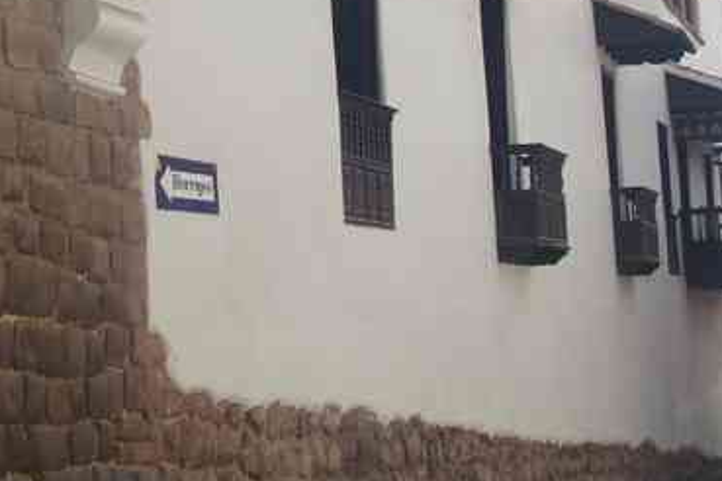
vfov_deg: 15.5
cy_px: -66
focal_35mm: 85
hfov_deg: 23.6
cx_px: 208
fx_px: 1712
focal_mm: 21
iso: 200
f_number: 11
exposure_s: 1/50
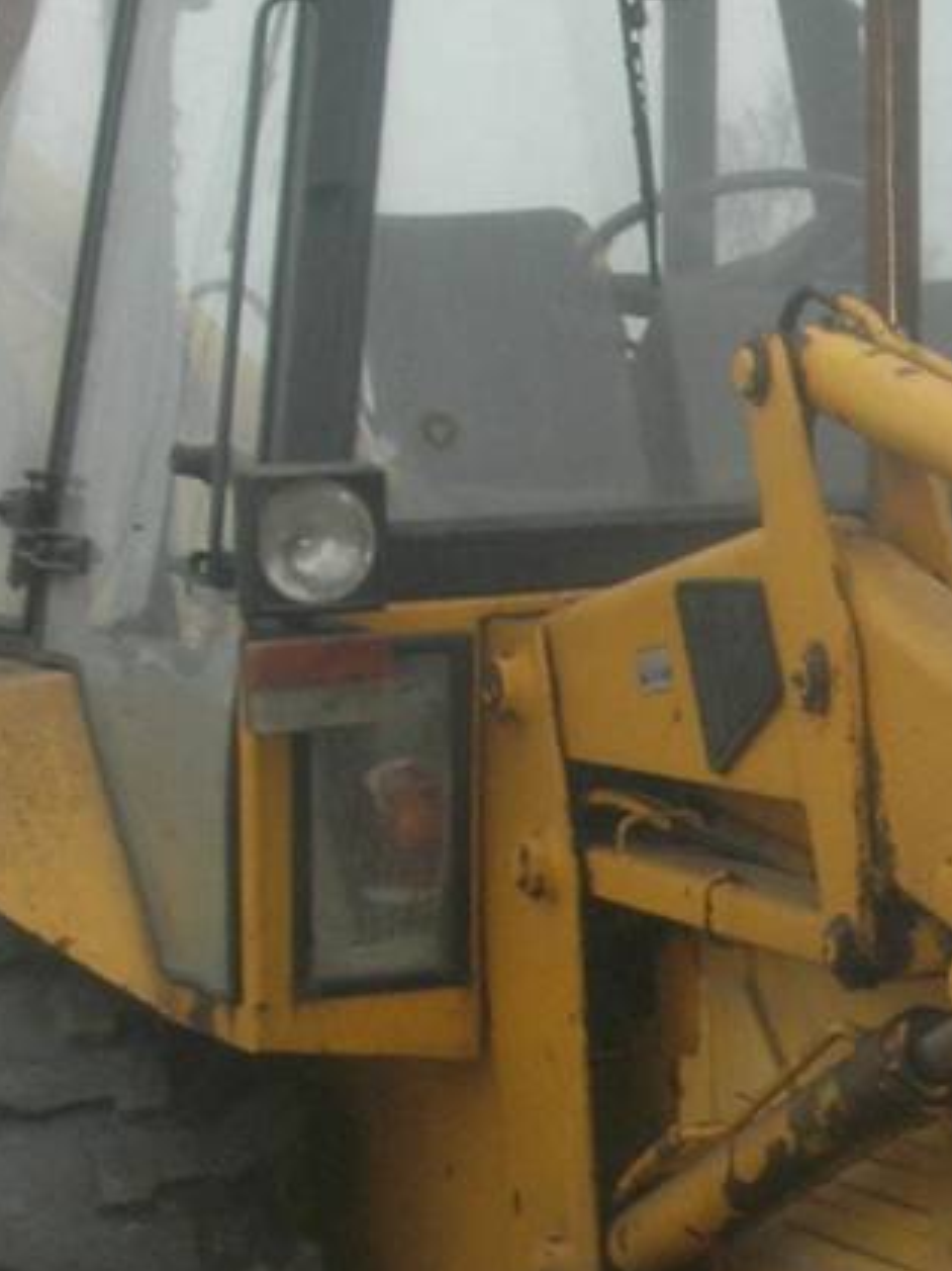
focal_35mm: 145
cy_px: 1037
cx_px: 1486
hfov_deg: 9.9
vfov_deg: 13.5
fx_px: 5320
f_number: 4.8
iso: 78
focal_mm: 7.8
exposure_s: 1/124
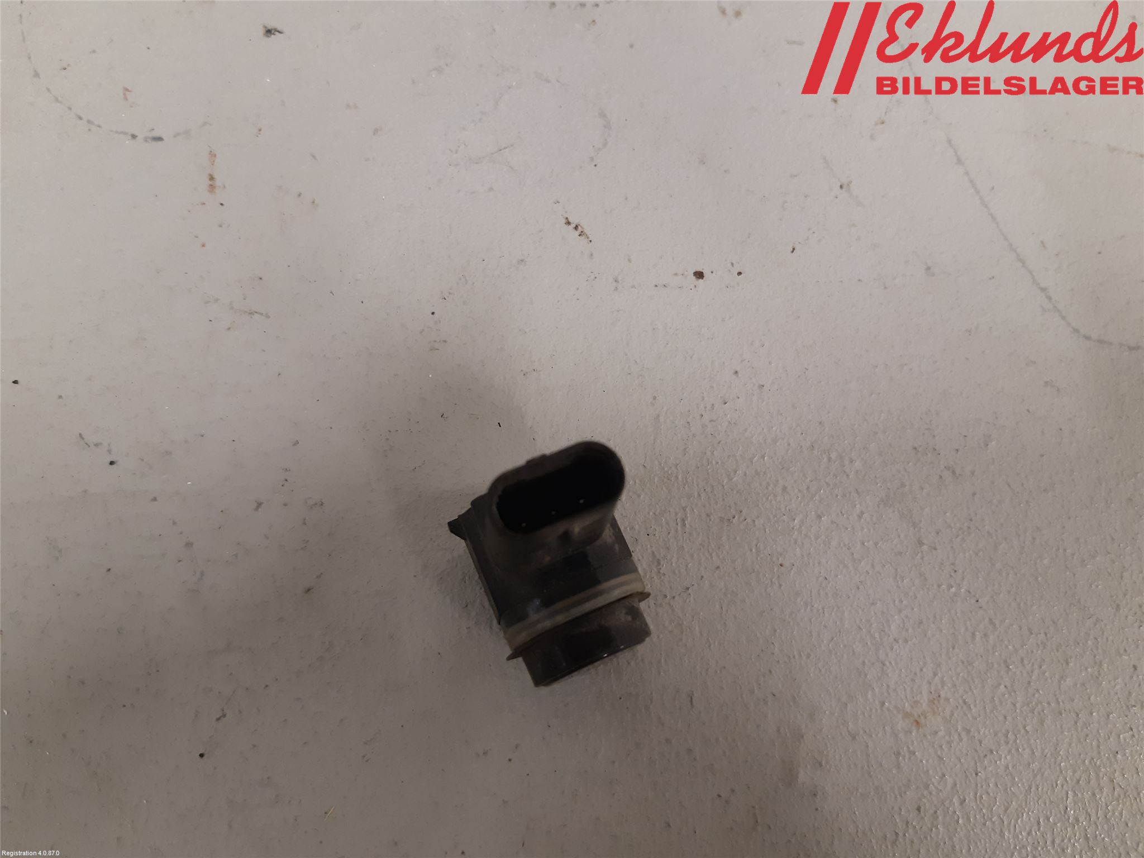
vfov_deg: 53.1
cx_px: 572
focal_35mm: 26
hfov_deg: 67.3
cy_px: 429
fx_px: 859
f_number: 1.7
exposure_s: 1/50
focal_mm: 3.93
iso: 160
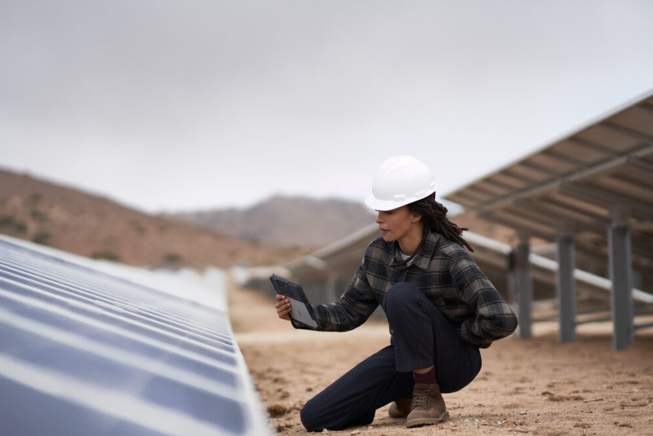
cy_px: 220
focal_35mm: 88
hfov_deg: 23.1
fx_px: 1597
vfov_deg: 15.5
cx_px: 331
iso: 80
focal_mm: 85
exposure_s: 1/2000
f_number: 1.8
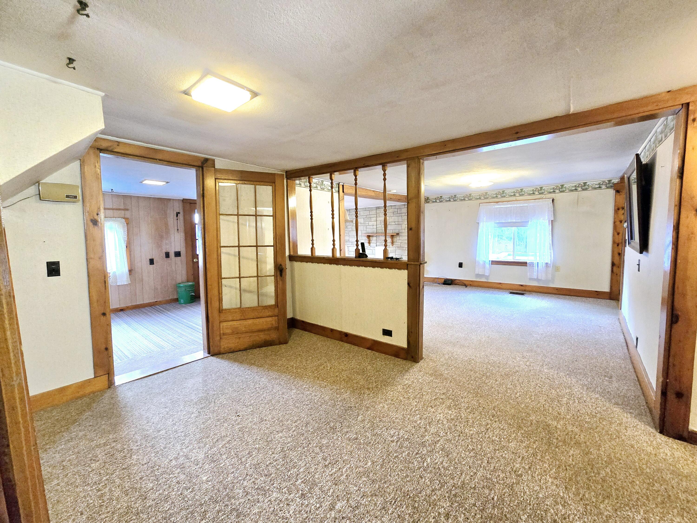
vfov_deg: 89.9
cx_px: 348
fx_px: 262
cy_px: 262
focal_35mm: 13
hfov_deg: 106.2
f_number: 2.2
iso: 640
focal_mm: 2.2
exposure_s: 1/60.2
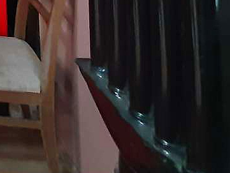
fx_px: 359
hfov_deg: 25.4
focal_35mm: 54
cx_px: -126
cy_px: -178
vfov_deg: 18.0
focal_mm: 1.42
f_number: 2.2
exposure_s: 1/25
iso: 400
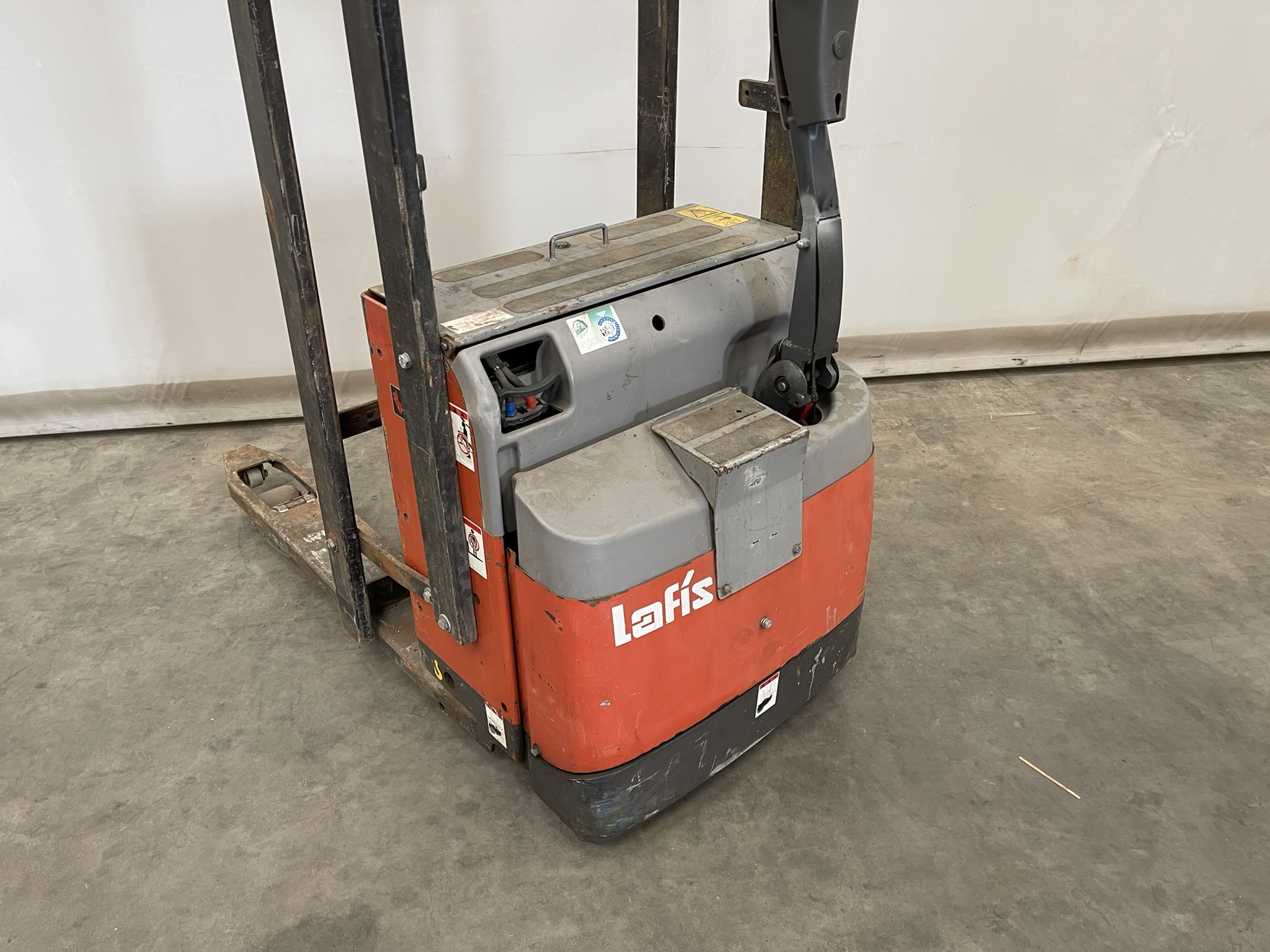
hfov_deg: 69.4
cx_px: 635
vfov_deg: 54.9
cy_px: 476
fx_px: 917
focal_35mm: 25
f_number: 1.6
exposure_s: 1/64
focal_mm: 5.1
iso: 125
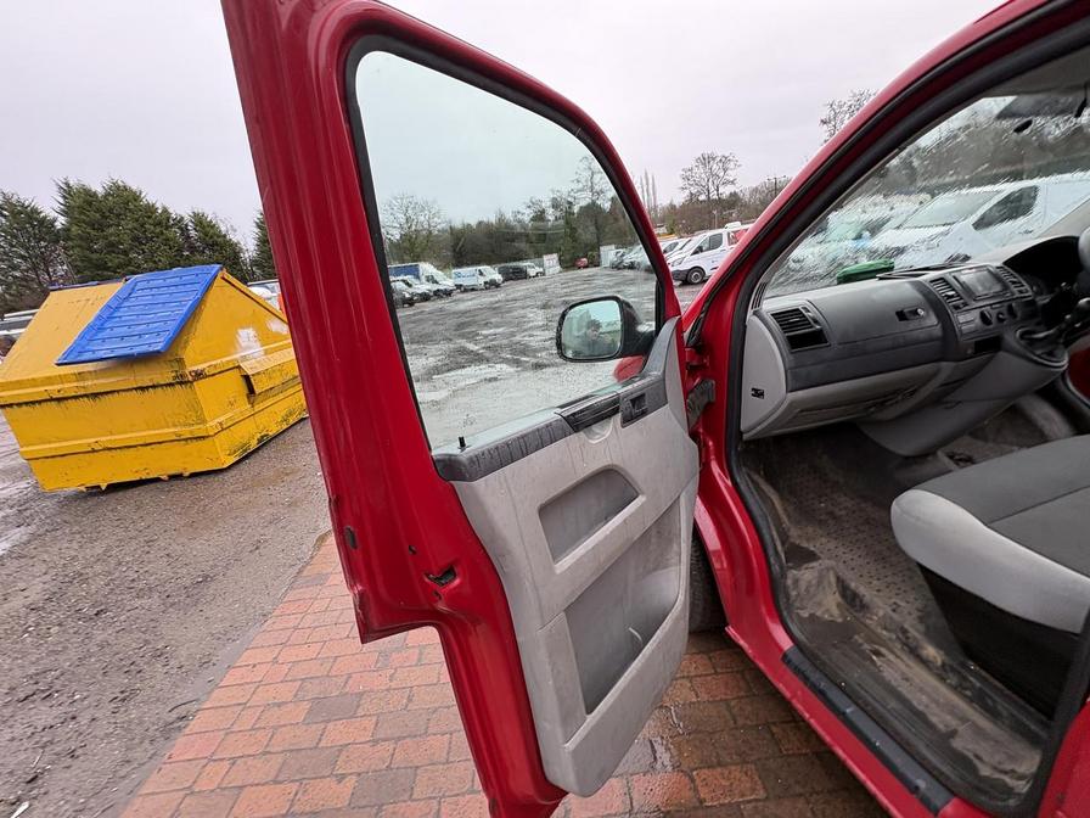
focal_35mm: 14
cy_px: 409
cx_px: 545
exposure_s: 1/99
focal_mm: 2.22
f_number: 2.2
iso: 64
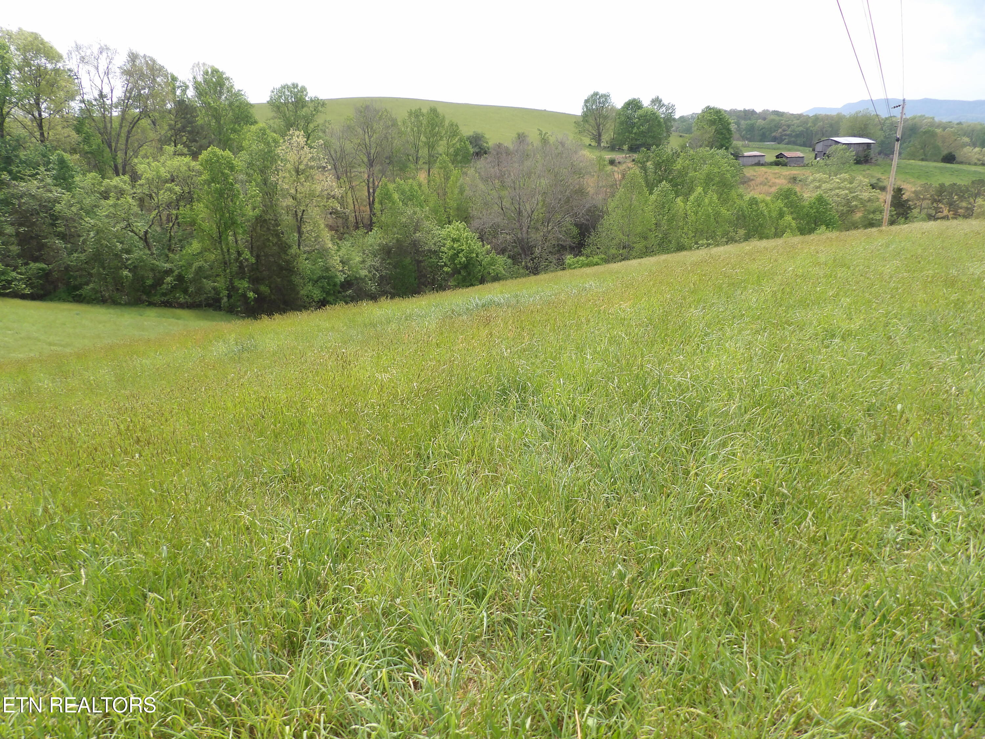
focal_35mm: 24
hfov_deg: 71.6
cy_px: 370
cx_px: 492
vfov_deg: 56.8
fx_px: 683
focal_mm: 4.3
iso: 100
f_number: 3.2
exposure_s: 1/560
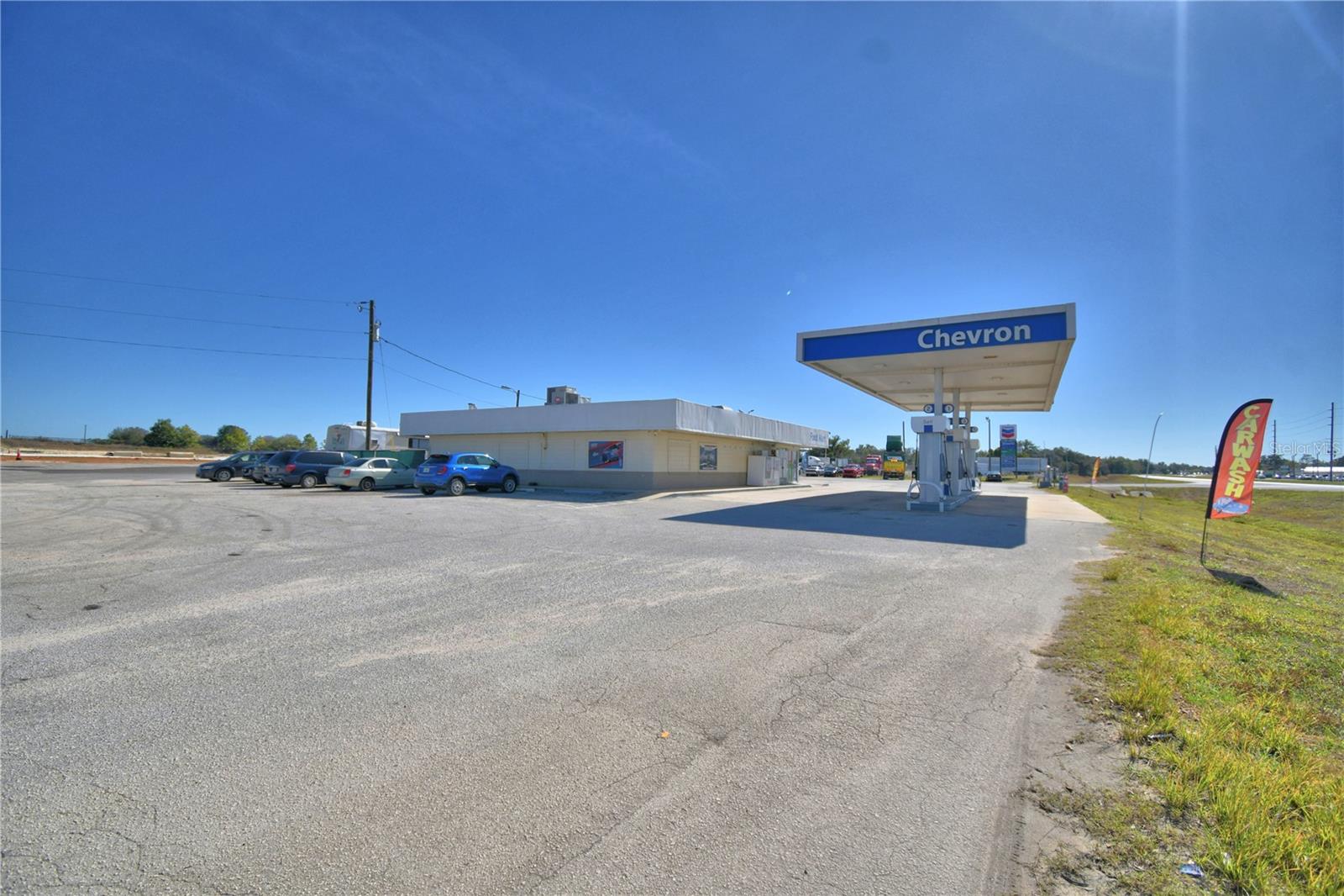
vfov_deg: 77.3
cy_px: 448
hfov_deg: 100.4
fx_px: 560
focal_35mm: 15
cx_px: 672
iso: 100
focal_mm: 10
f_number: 4.5
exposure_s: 1/2000
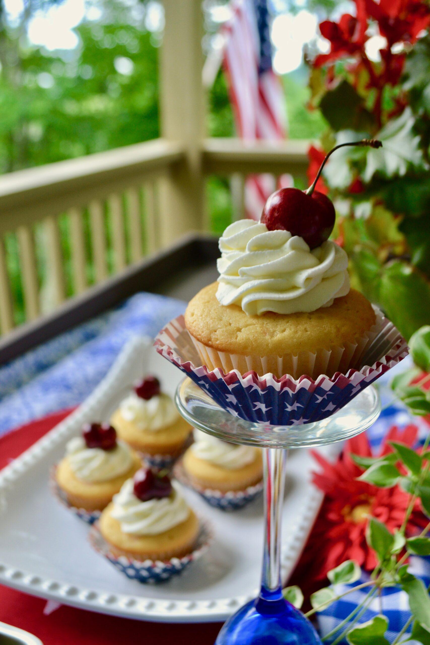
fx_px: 699
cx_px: 215
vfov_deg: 49.6
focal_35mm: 39
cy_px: 322
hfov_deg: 34.2
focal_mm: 26
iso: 400
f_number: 5.6
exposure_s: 1/125
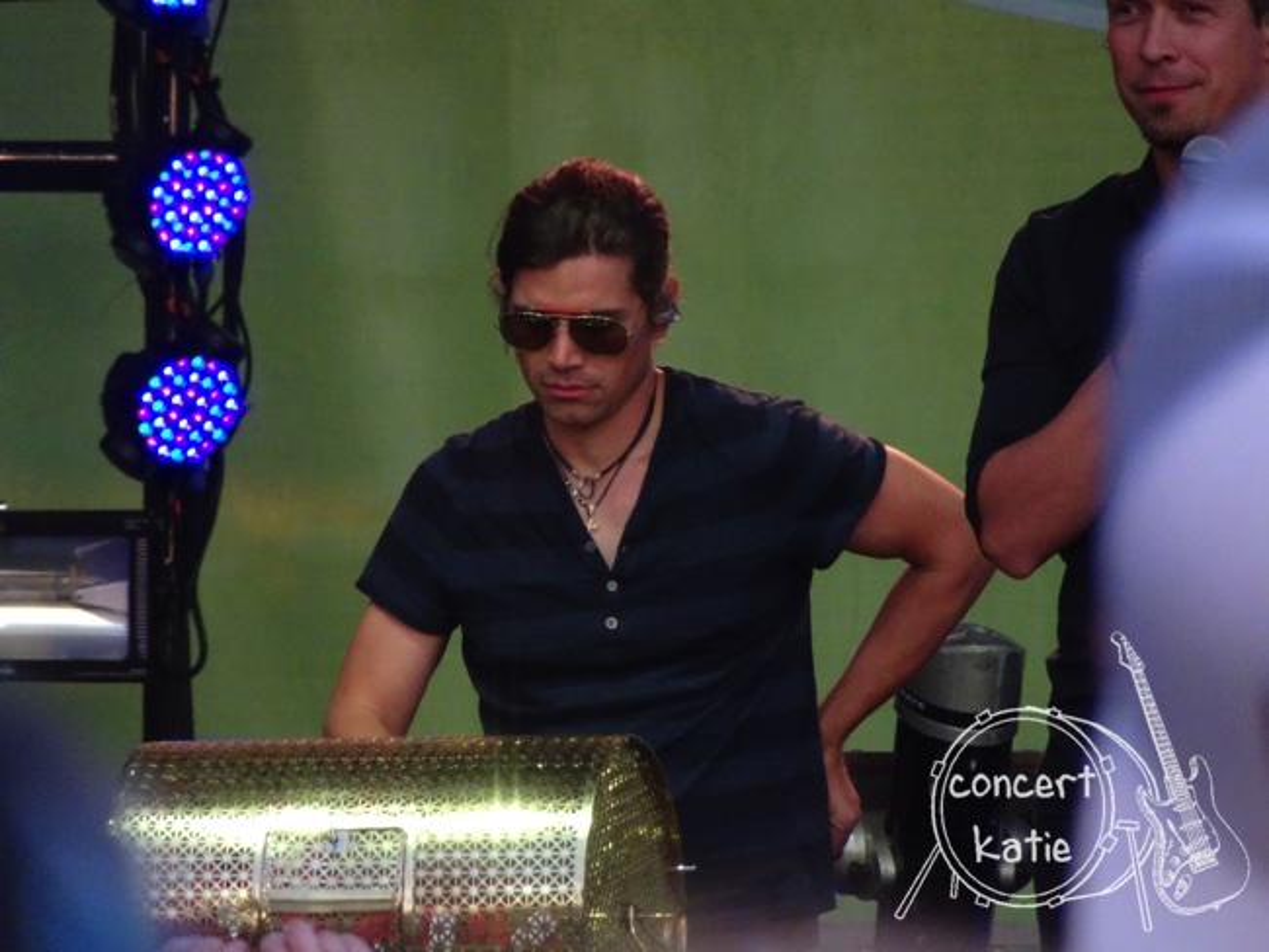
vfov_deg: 2.1
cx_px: 634
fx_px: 26404
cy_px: 476
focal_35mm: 720
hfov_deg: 2.8
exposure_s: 1/200
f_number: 7.1
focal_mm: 123
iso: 1250
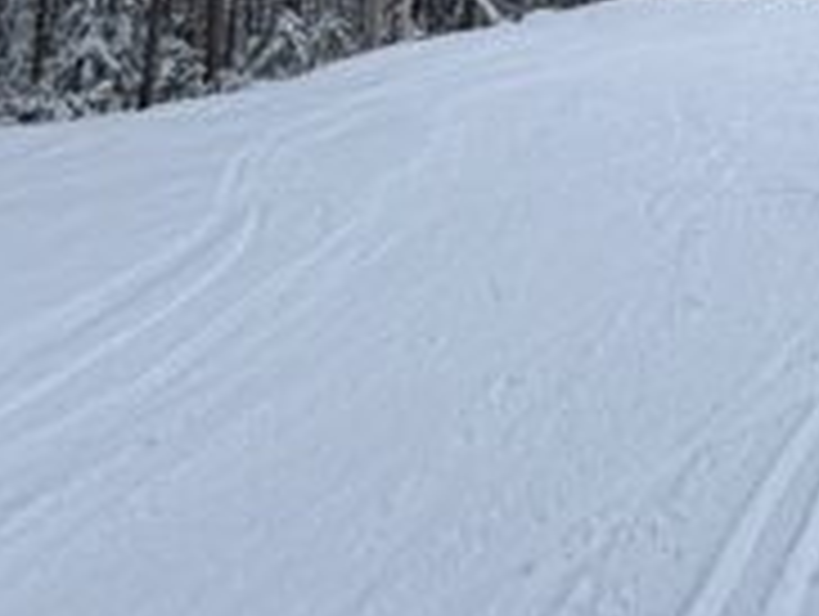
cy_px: -634
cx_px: 891
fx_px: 1398
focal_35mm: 59
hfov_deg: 29.6
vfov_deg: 17.4
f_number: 2.2
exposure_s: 1/1506
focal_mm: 2.22
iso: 50
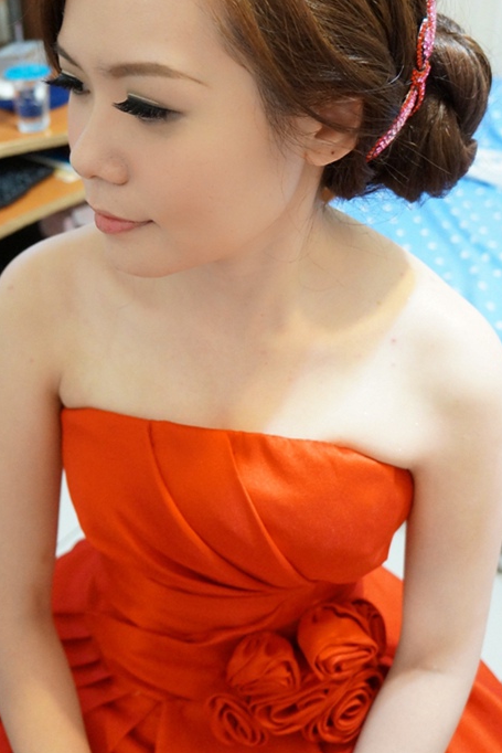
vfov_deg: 50.0
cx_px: 225
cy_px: 264
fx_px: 794
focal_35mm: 38
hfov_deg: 35.0
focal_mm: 18
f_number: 3.5
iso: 3200
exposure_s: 1/50
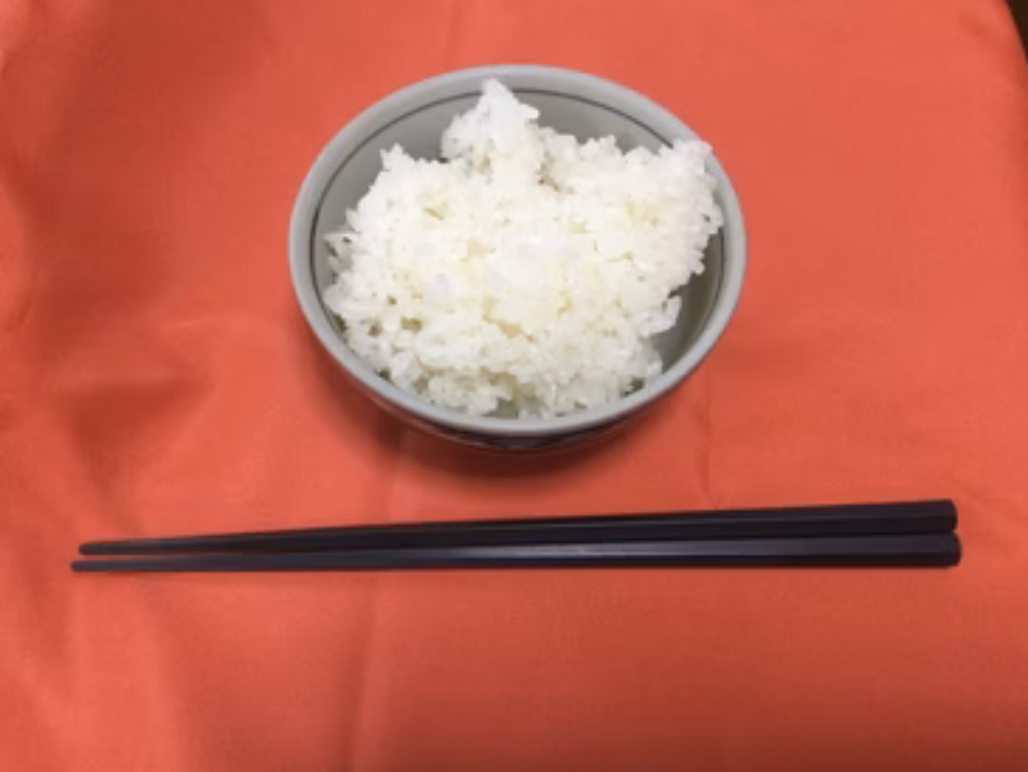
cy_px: 369
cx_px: 513
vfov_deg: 41.8
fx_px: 1010
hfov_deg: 53.9
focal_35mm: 34
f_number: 2.4
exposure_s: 1/30
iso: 100
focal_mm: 3.3
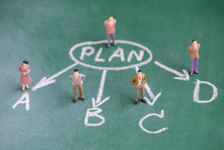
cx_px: 112
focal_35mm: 105
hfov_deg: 19.5
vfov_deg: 13.0
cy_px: 75
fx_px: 653
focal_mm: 105
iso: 100
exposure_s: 1/8
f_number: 7.1
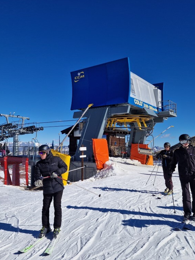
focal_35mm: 31
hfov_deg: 44.9
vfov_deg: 58.4
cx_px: 69
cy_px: 129
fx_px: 233
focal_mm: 5.4
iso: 50
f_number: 1.8
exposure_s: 1/3928
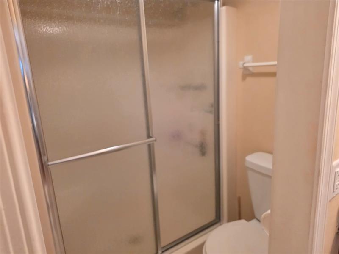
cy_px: 127
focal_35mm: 23
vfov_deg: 58.9
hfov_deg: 73.9
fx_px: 225
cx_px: 170
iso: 640
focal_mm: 6.25
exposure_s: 1/120
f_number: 1.7
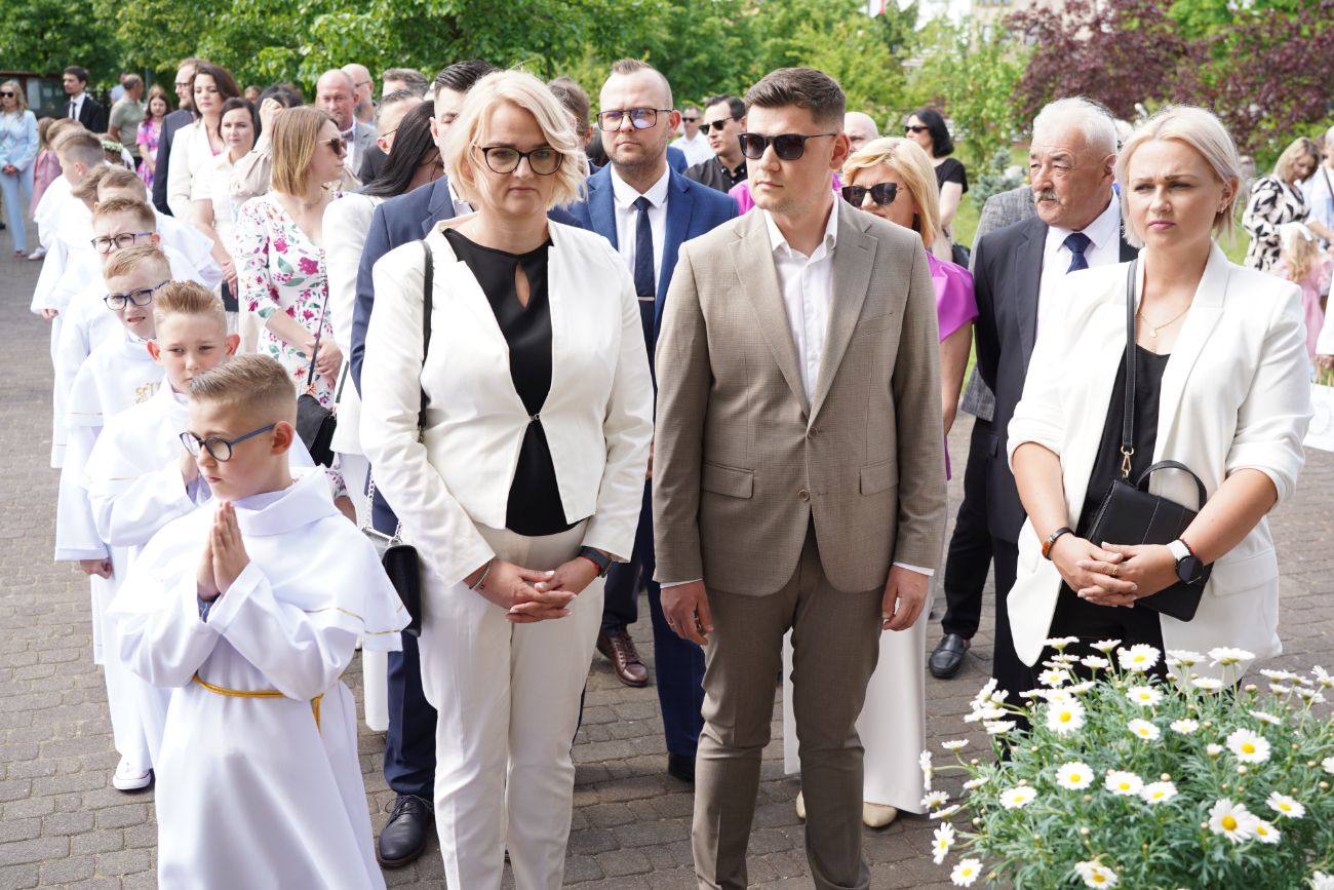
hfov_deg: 49.5
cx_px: 667
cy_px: 445
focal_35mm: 39
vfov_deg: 34.2
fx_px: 1445
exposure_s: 1/100
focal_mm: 39
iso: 100
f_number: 5.6
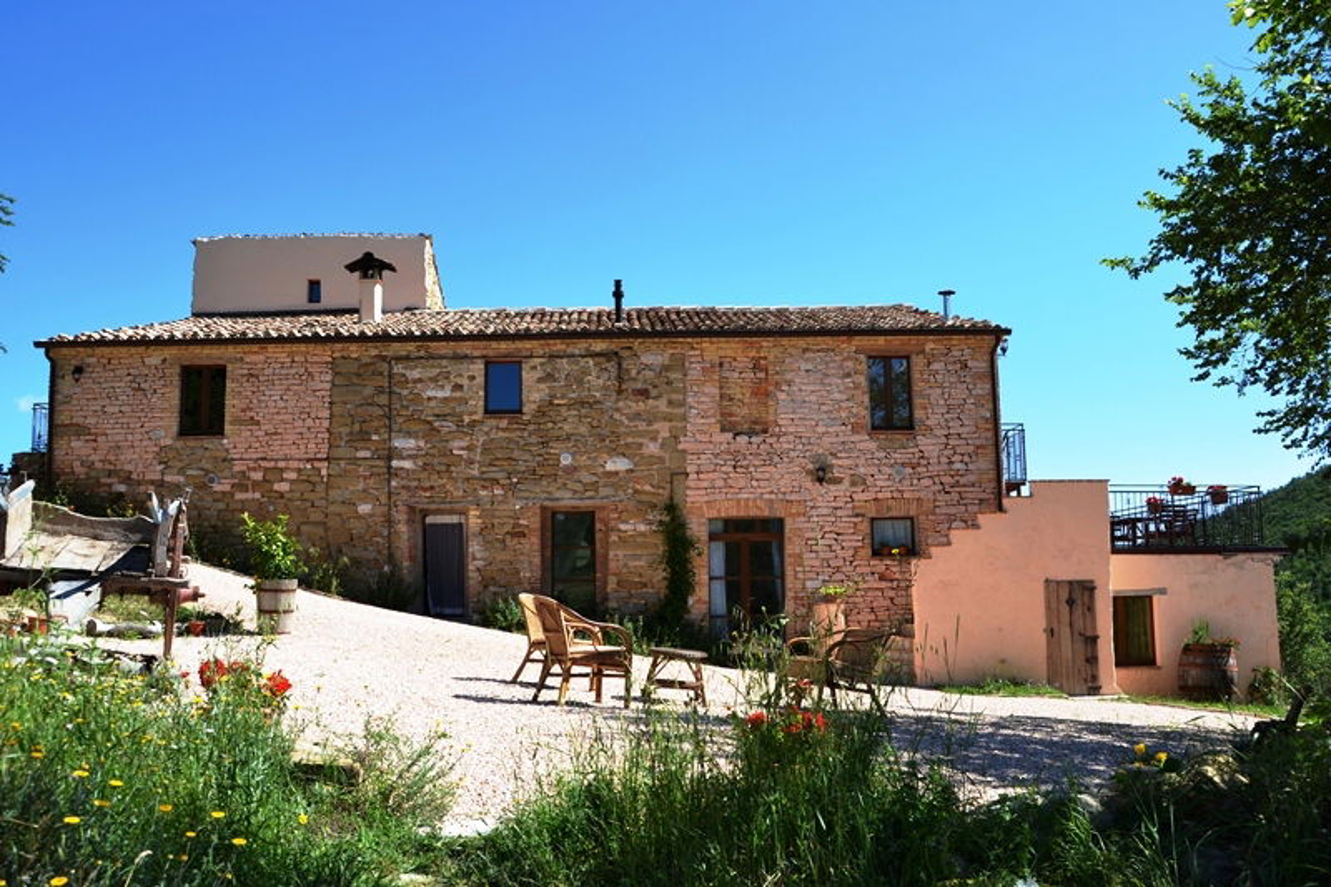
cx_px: 666
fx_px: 1109
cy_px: 444
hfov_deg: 61.9
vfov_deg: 43.6
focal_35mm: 30
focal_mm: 20
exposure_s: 1/200
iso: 100
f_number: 8
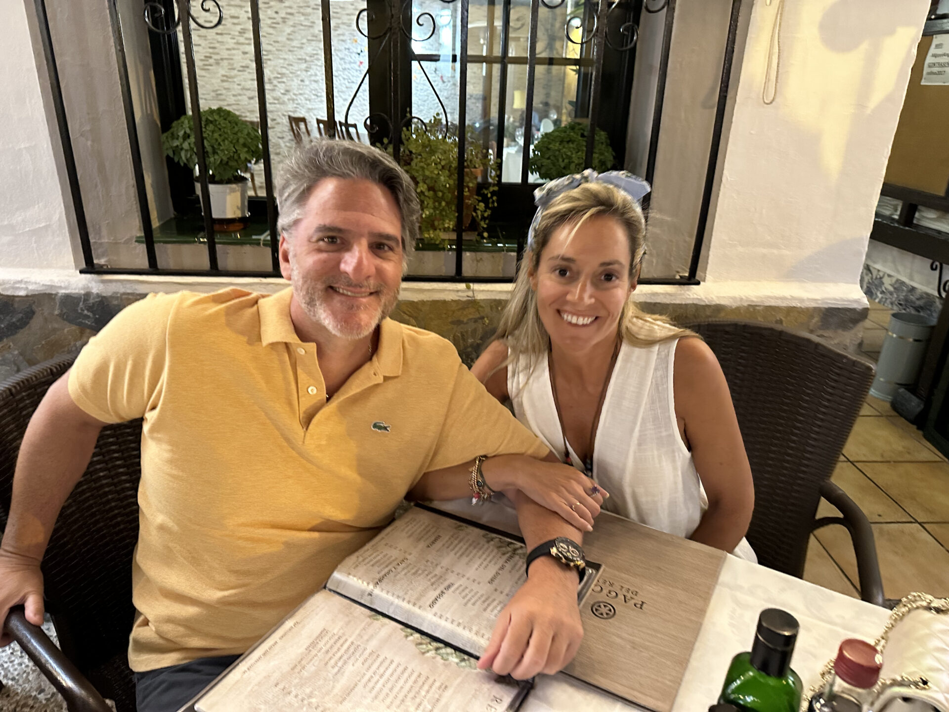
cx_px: 474
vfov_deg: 56.8
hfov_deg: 71.6
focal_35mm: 24
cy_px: 356
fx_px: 658
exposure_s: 1/25
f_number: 1.78
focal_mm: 6.86
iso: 1000
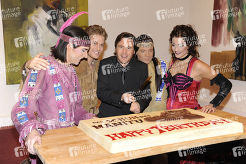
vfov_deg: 27.0
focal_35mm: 50
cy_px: 82
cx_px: 123
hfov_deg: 39.6
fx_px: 341
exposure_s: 1/125
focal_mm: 50
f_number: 5.6
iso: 800
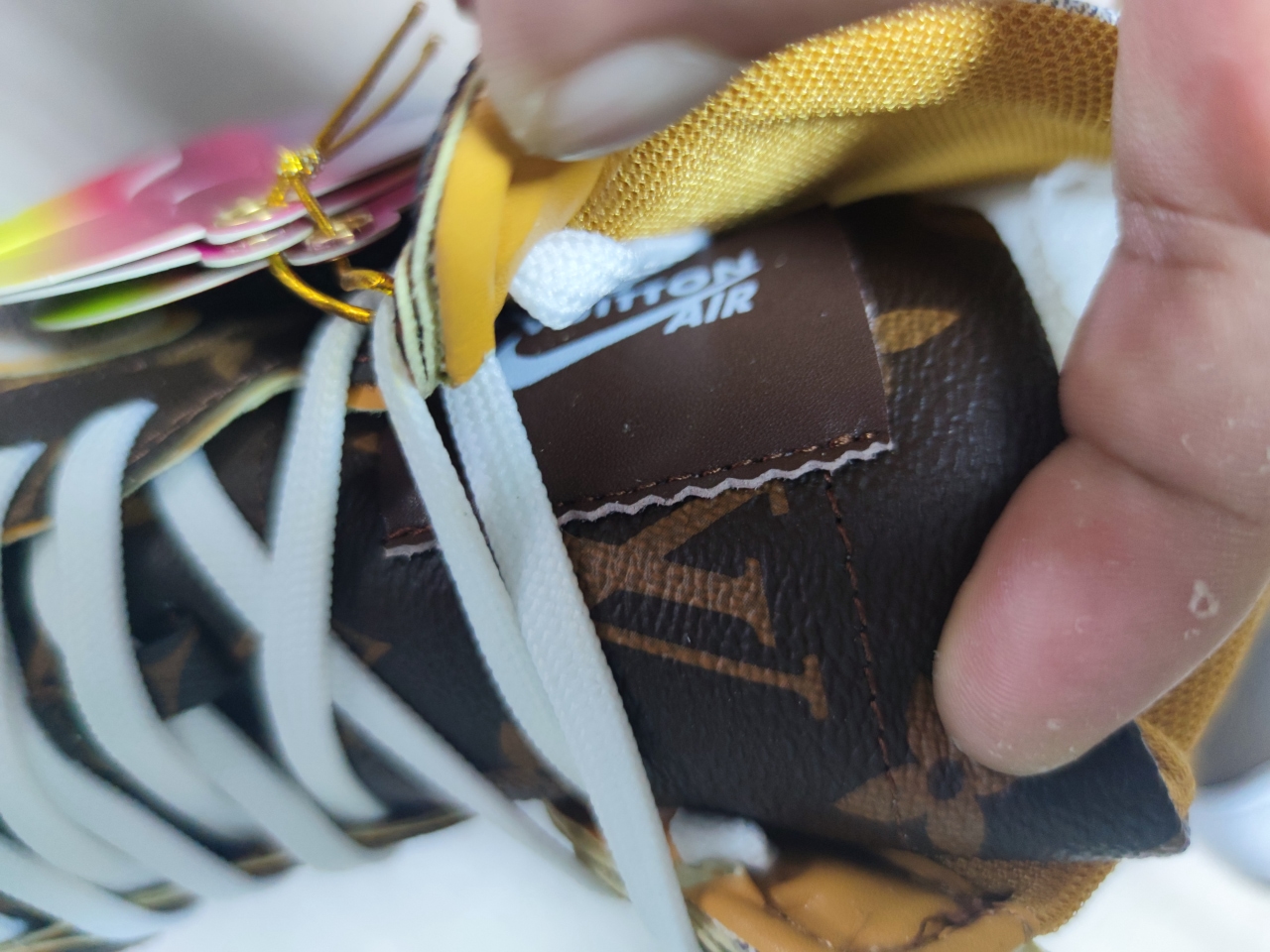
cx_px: 635
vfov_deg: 56.8
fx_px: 881
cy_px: 476
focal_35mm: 24
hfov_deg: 71.6
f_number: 1.69
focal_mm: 6.72
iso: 386
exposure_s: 1/50
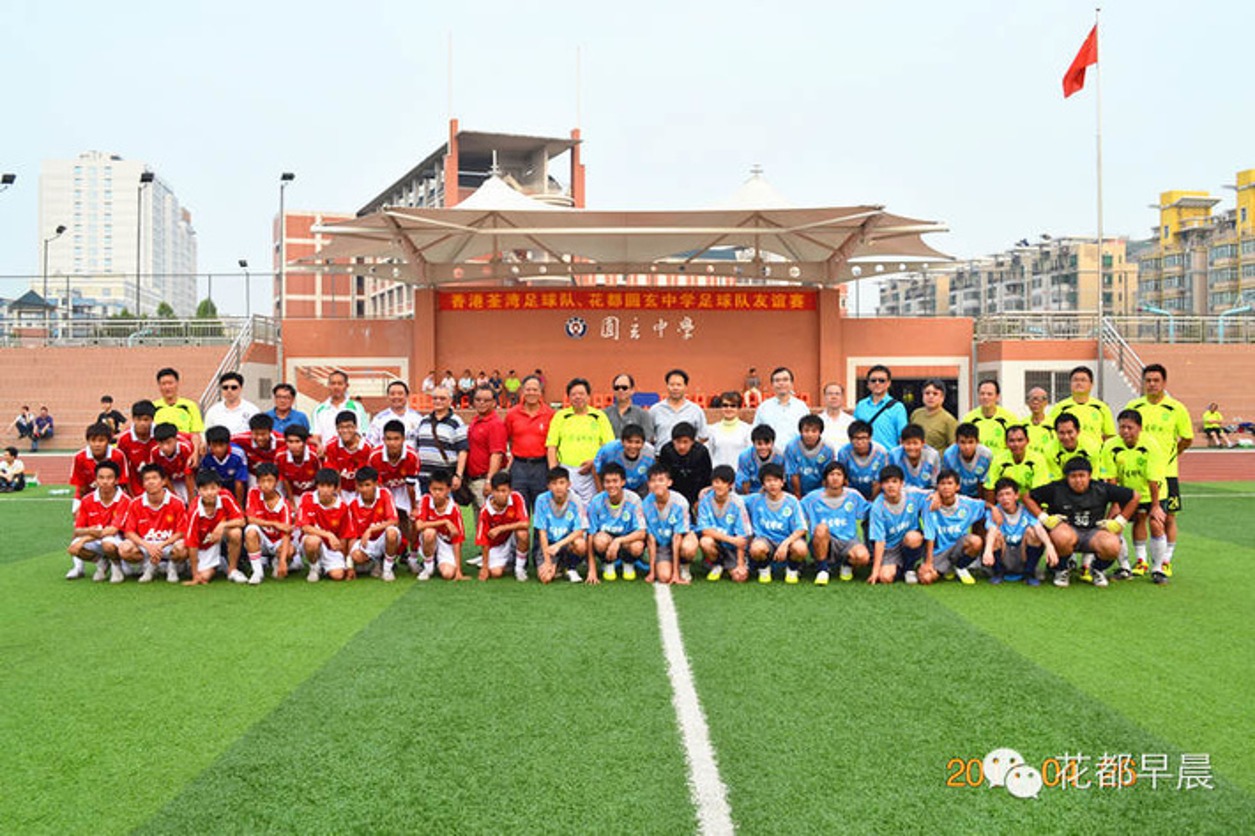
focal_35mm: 33
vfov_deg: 40.0
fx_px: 1150
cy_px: 418
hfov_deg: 57.2
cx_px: 628
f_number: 6.3
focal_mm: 22
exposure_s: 1/160
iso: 100
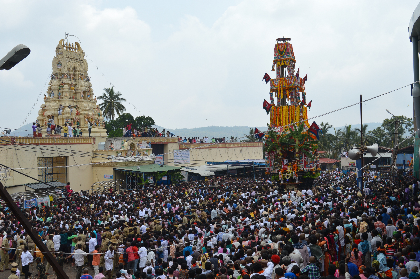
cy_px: 140
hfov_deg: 43.6
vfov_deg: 29.8
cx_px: 210
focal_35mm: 45
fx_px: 524
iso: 100
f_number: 8
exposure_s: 1/250
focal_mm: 30
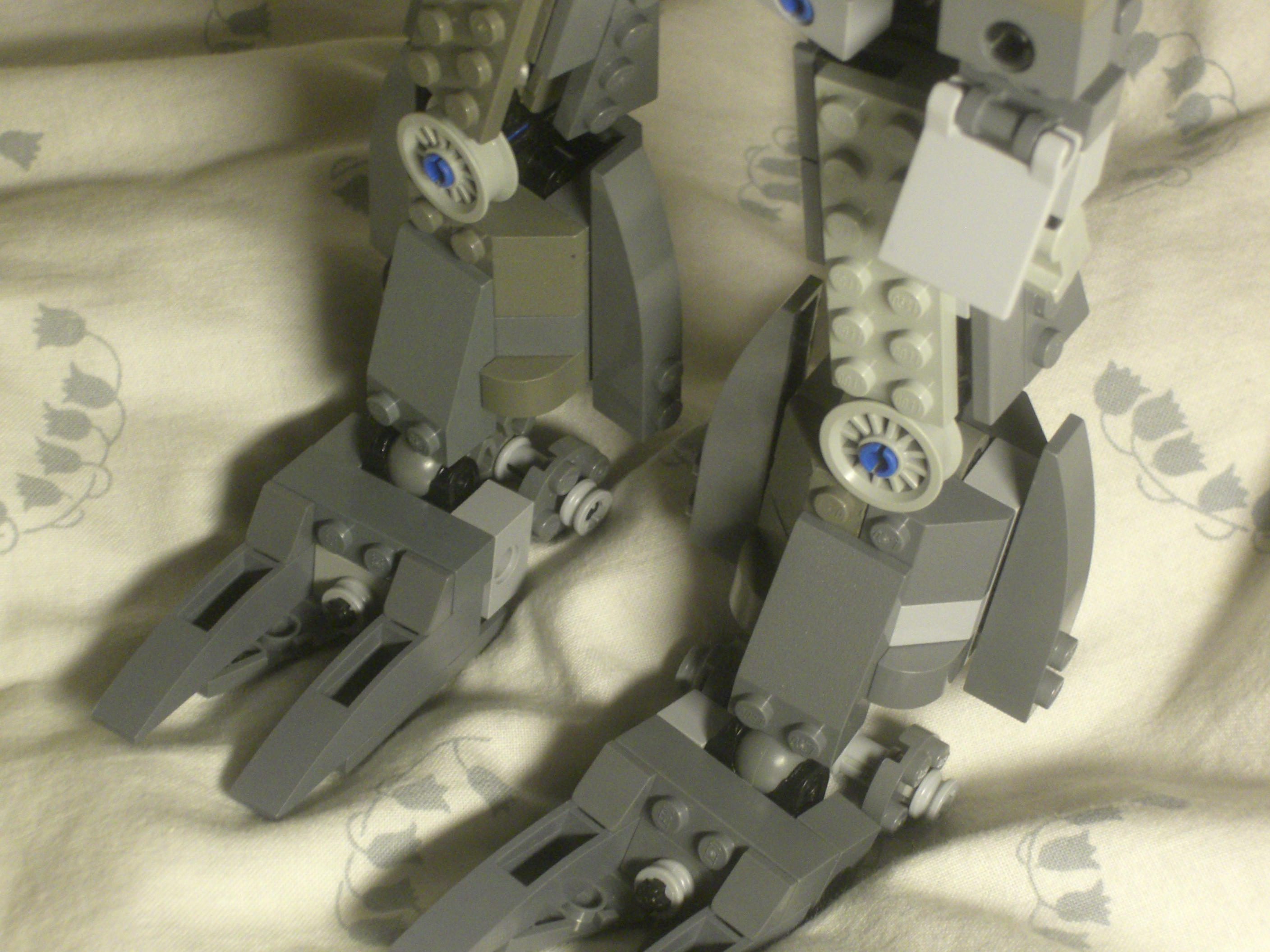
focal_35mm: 95
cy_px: 476
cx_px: 635
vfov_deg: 15.6
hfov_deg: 20.7
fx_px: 3485
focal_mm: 15.75
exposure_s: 1/30
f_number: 4.9
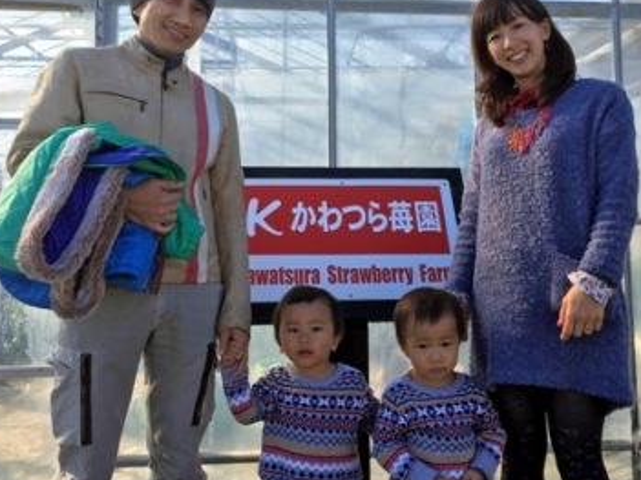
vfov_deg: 38.5
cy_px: 193
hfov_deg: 50.1
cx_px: 352
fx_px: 685
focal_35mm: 37
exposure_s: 1/842
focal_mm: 4.15
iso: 32
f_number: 2.2
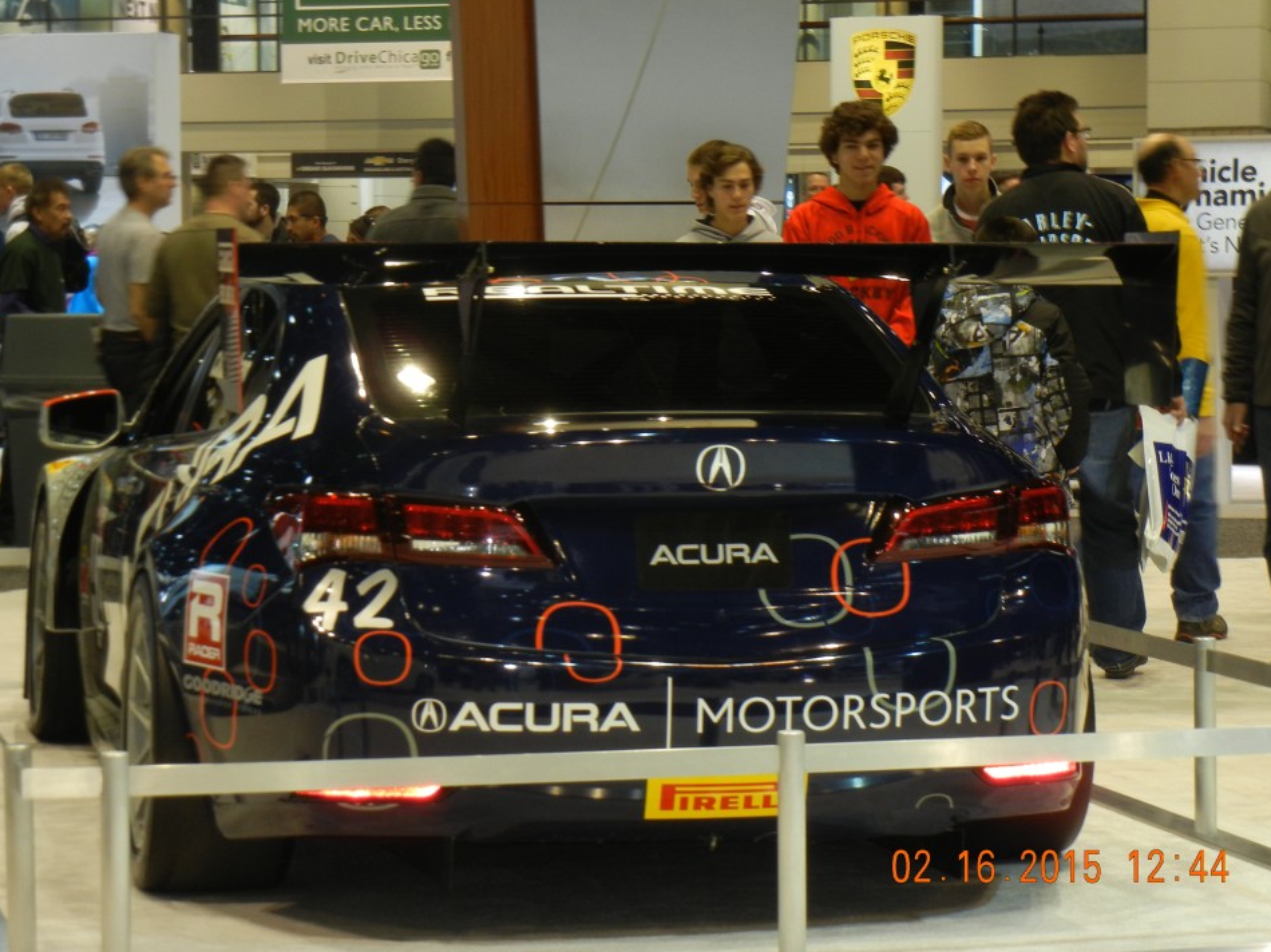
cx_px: 627
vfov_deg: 13.5
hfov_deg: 17.9
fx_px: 4038
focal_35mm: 110
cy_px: 460
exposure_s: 1/30
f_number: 4.5
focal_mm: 18.3
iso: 200
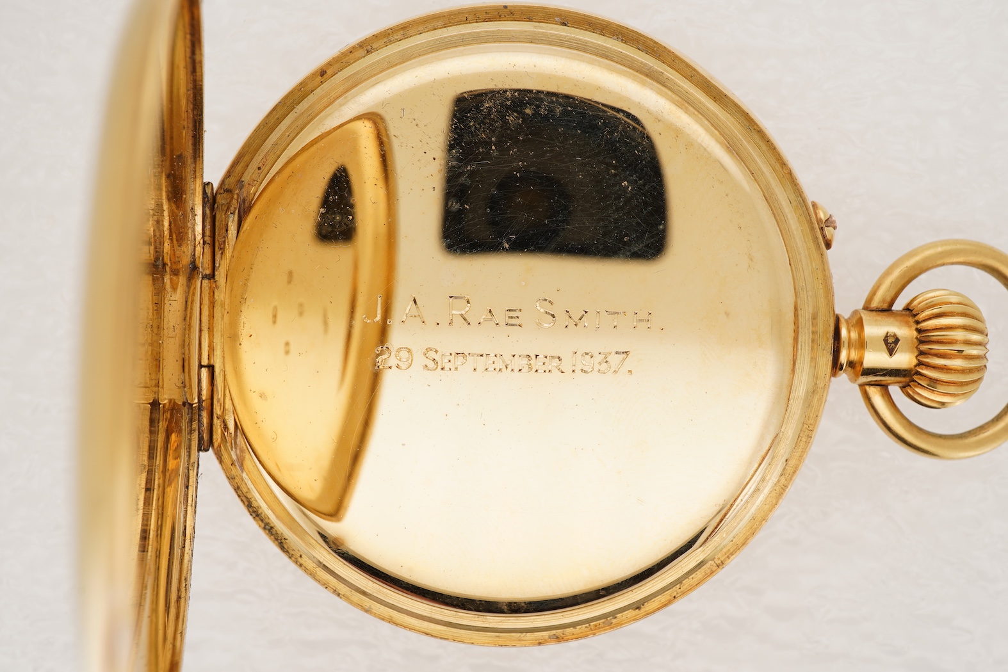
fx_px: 1260
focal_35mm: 45
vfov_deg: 29.9
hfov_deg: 43.6
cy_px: 336
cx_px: 504
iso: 160
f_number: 22
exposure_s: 1/160
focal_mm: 30
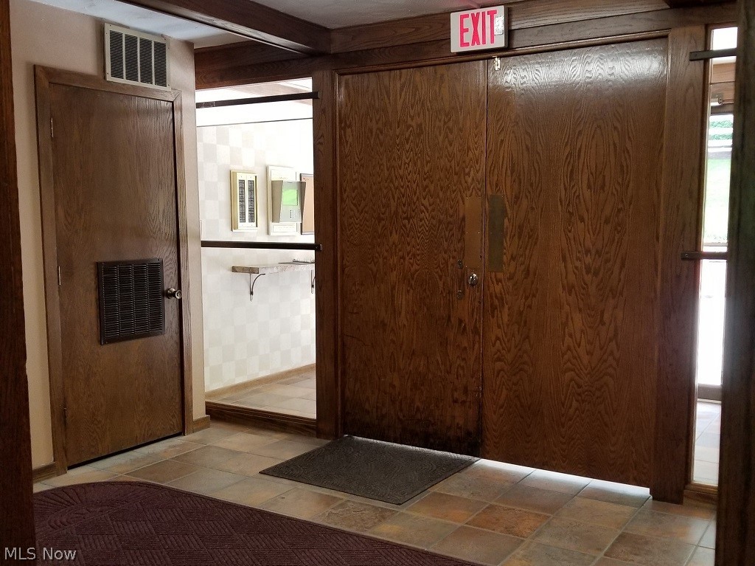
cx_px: 378
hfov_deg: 67.3
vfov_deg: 53.0
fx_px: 567
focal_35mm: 26
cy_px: 283
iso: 160
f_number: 1.7
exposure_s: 1/60
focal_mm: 4.25
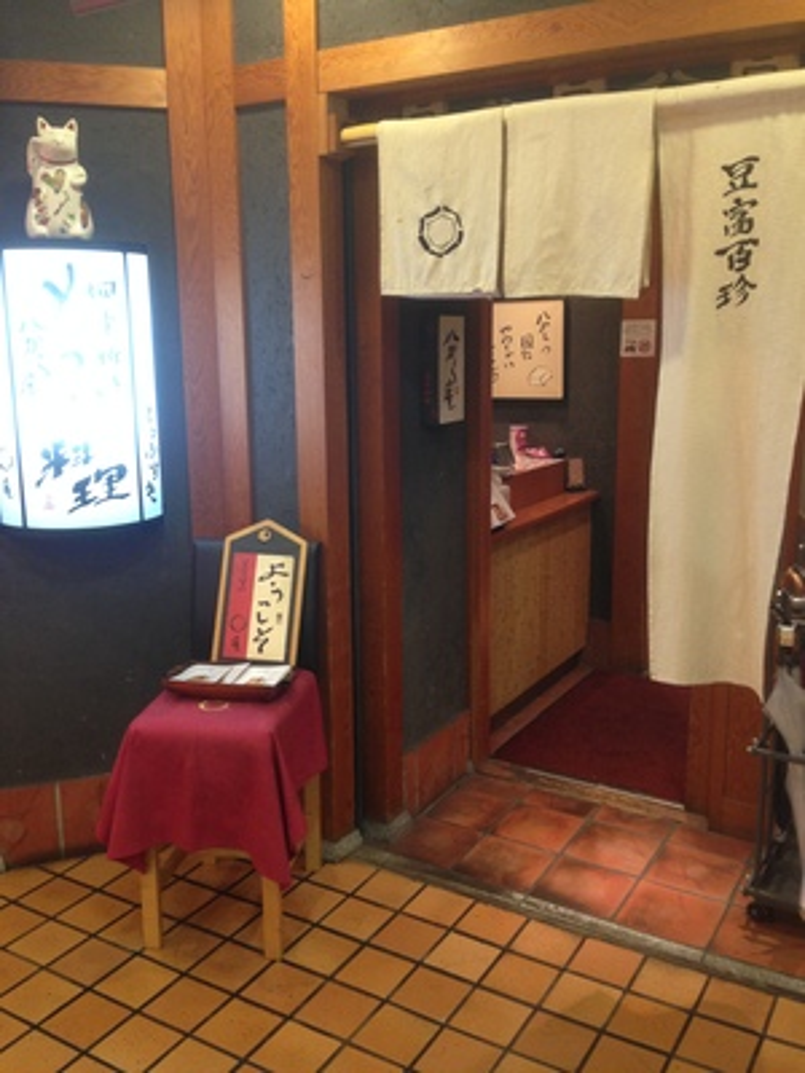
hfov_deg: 42.9
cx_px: 402
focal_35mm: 33
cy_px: 536
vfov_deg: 55.4
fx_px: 1023
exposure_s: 1/20
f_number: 2.4
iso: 125
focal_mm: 4.12
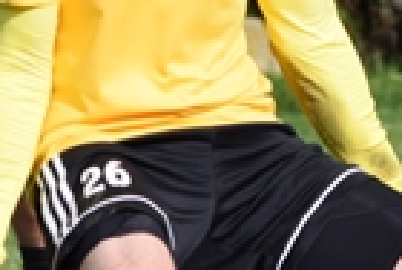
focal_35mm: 1291
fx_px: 14444
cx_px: 563
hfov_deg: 1.6
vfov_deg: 1.1
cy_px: 187
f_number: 5.6
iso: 400
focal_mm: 155
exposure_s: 1/1600
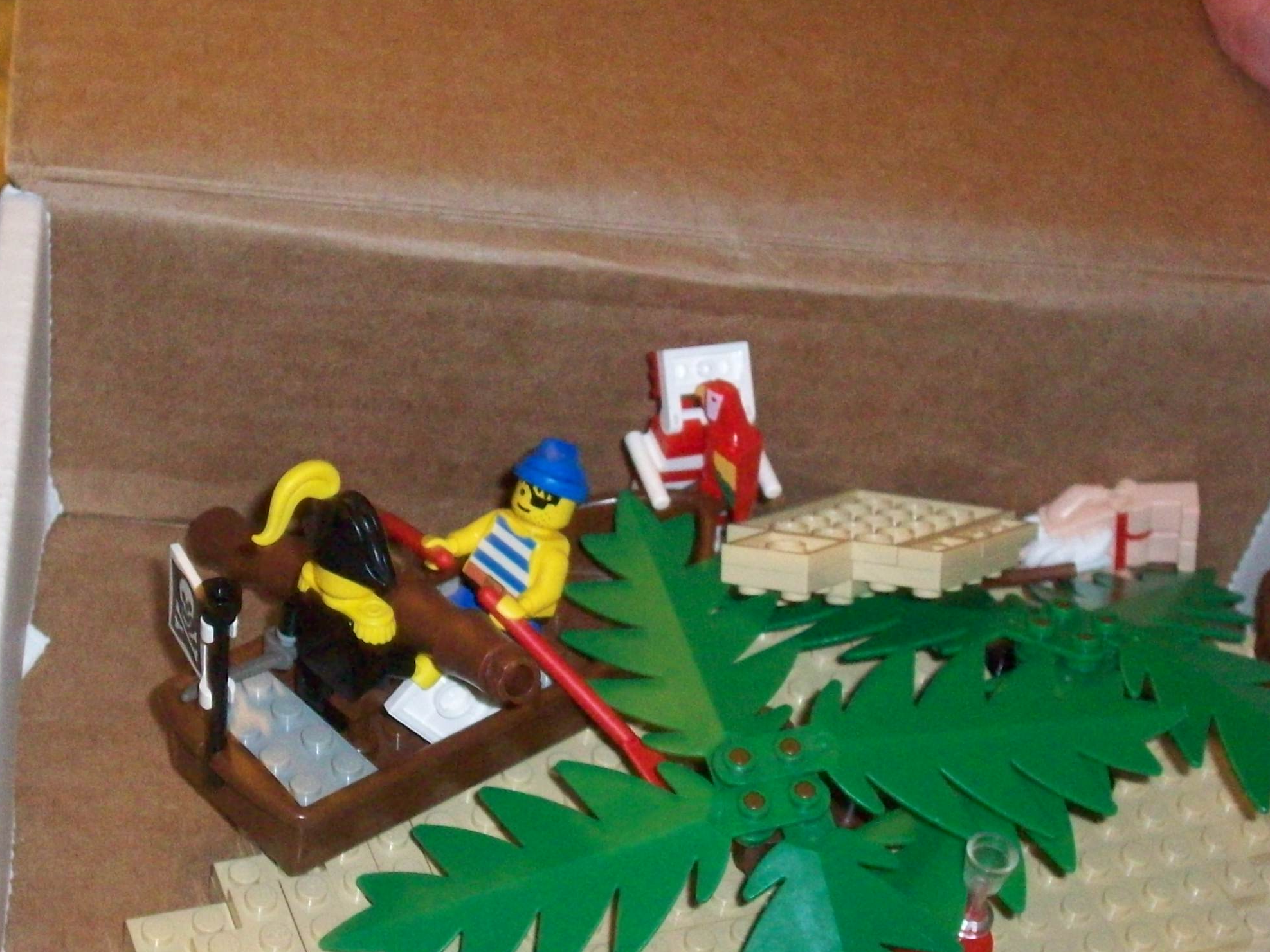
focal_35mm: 84
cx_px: 558
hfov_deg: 23.3
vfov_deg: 17.6
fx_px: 3082
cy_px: 546
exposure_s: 1/90.6
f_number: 3.8
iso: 400
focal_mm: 10.7
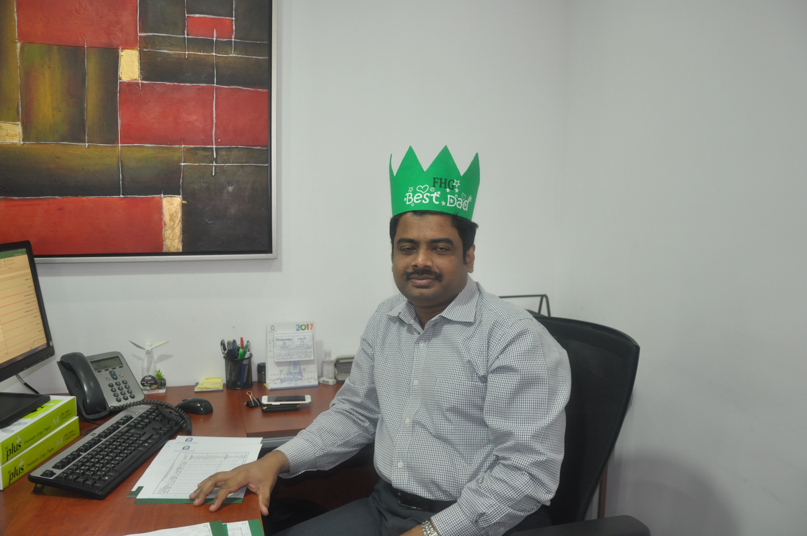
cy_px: 268
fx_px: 605
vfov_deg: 47.8
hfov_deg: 67.4
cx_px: 404
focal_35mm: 27
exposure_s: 1/30
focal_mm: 18
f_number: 4
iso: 800
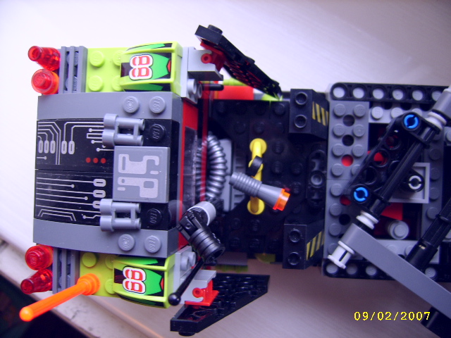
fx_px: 456
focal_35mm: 35
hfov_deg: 52.6
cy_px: 169
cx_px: 226
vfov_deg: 40.7
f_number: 2.8
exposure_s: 1/4
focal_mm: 5.95
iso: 100
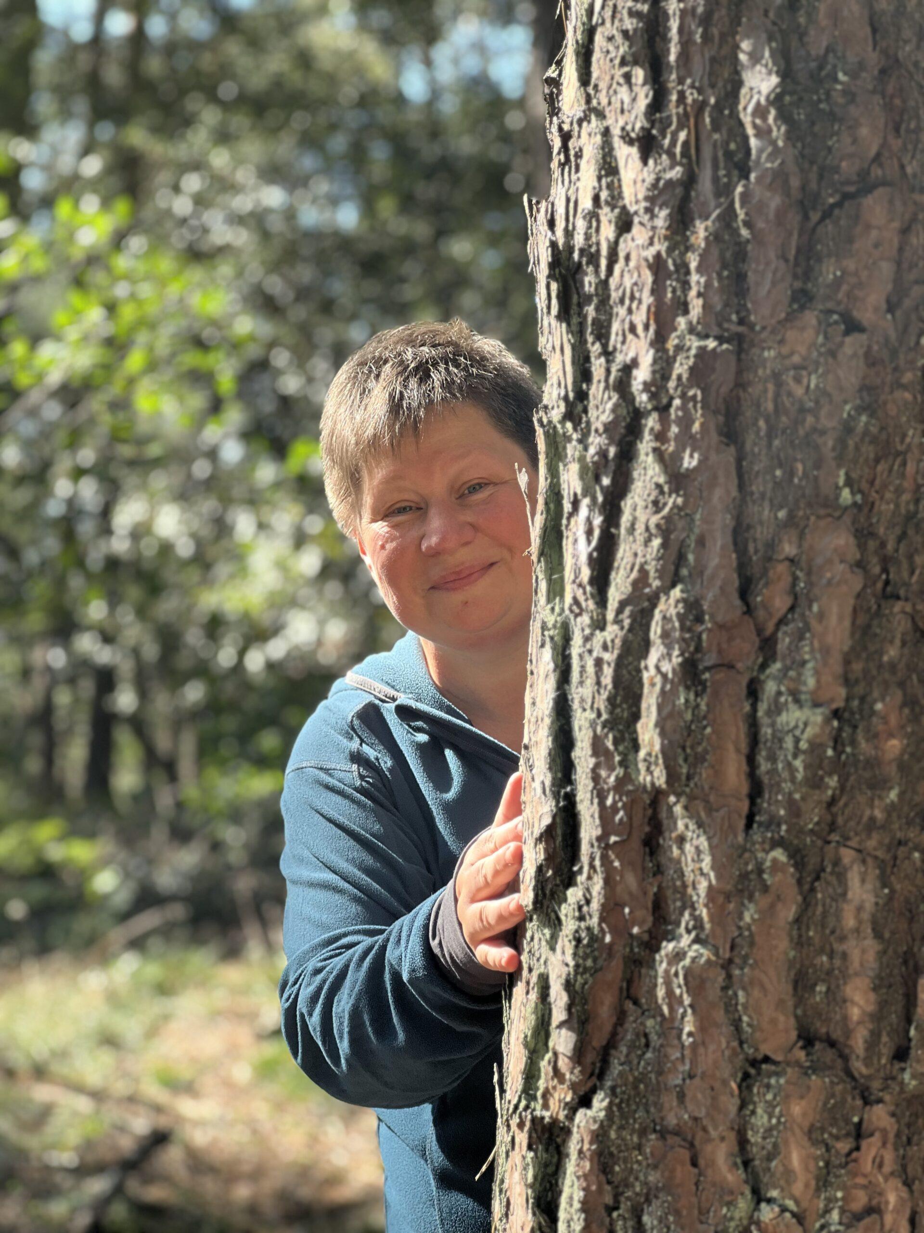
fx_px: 2740
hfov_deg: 19.1
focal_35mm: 77
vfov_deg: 25.3
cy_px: 616
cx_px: 462
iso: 40
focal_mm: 9
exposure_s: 1/121
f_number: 2.8
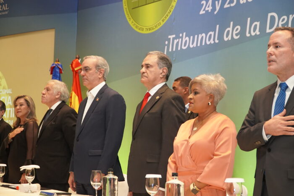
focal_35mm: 66
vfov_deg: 20.6
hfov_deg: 30.5
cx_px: 147
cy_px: 98
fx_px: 539
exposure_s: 1/160
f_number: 4
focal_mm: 44
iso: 3200
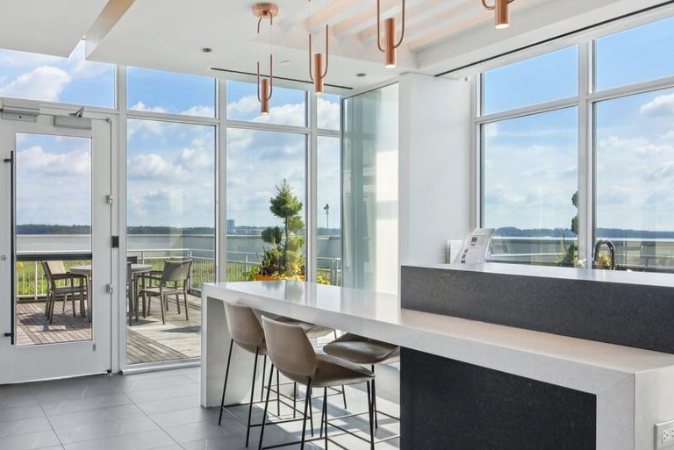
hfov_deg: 61.0
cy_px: 235
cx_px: 248
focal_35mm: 30
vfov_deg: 43.6
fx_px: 562
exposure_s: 1/400
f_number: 8
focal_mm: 16
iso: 400
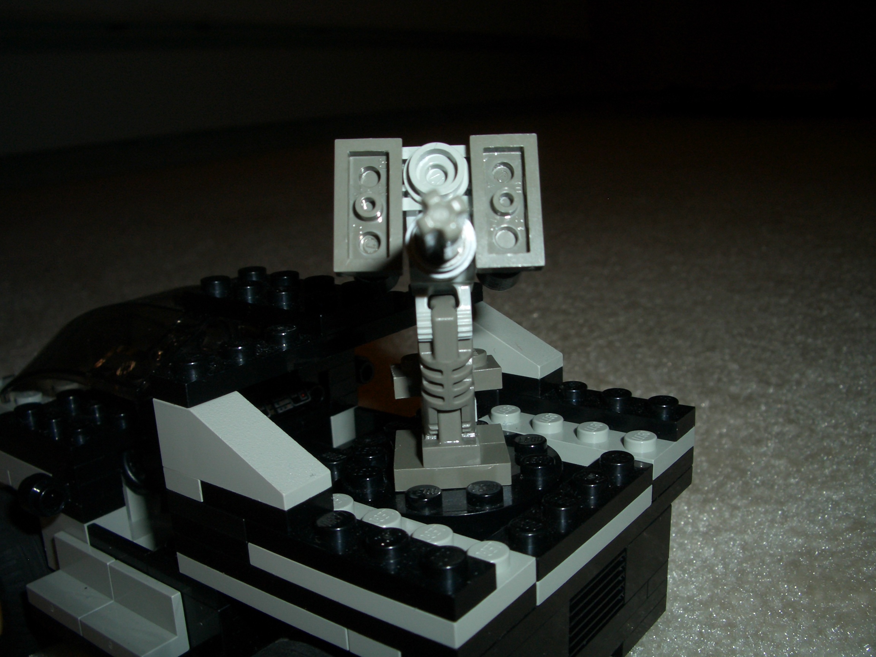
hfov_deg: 52.6
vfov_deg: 40.7
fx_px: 886
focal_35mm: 35
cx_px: 438
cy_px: 328
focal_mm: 5.8
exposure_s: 1/60
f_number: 4.3
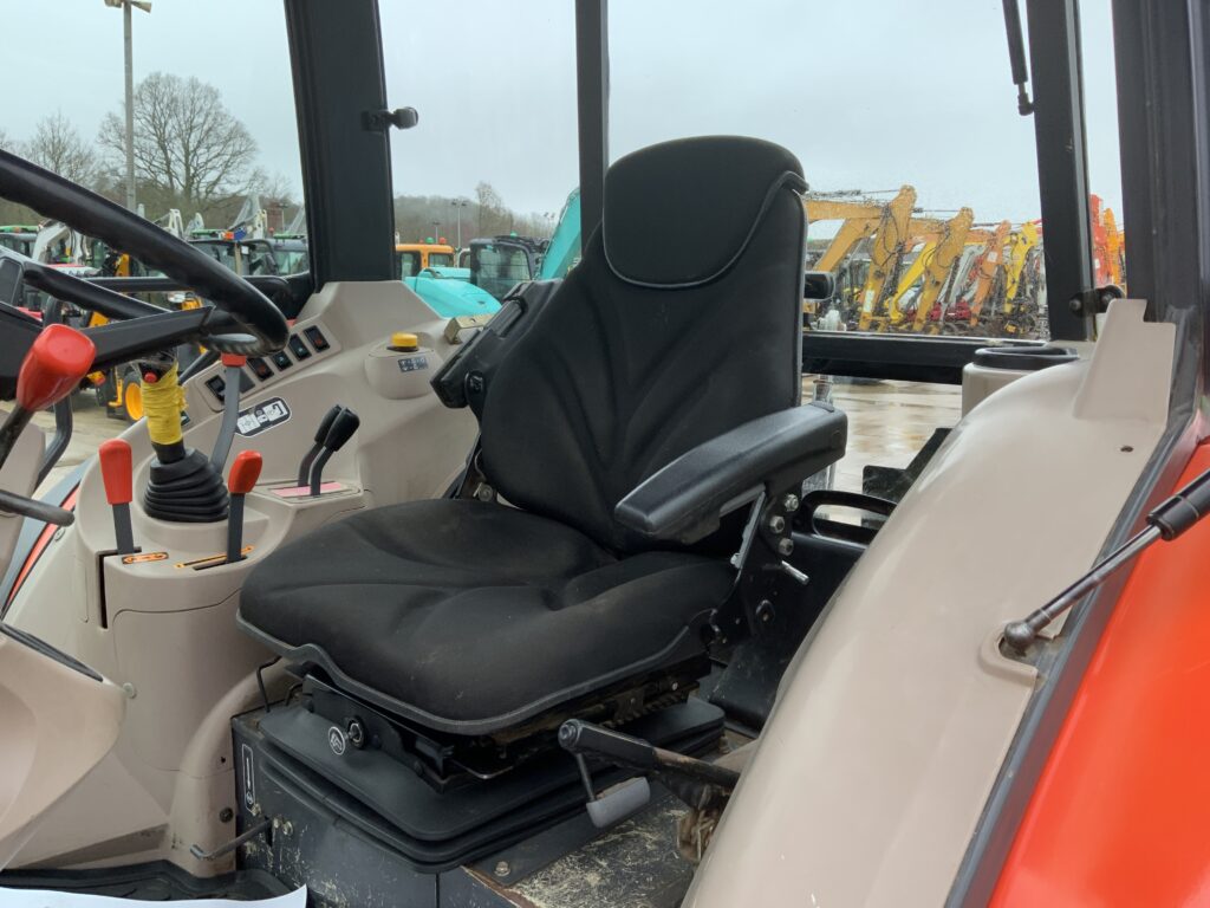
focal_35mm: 29
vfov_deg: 48.2
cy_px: 454
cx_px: 605
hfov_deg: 61.7
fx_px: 1014
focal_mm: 3
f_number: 1.8
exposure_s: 1/122
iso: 32
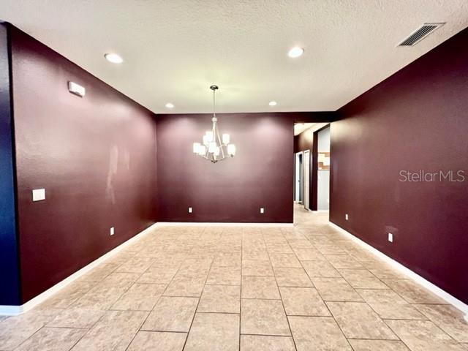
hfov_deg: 106.2
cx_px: 234
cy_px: 176
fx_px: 176
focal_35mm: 13
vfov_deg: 89.9
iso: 400
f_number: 1.8
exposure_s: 1/60
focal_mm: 1.57
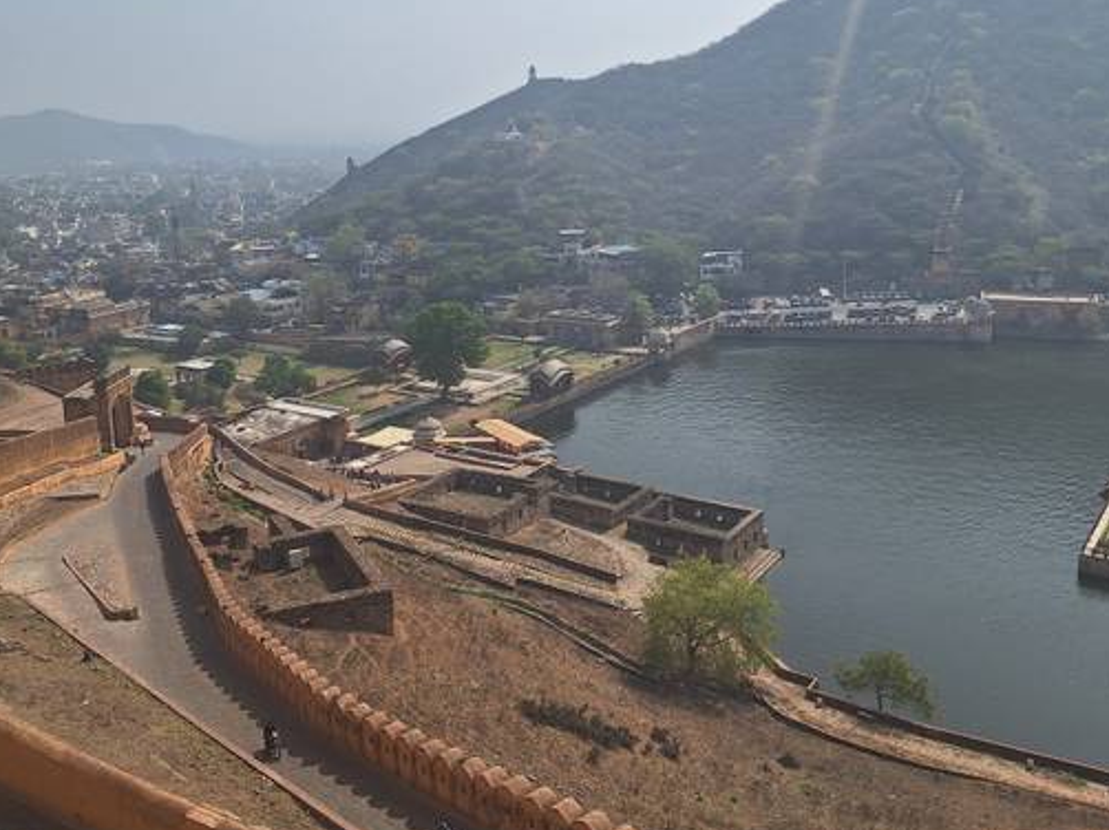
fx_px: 1057
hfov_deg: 55.3
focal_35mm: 33
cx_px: 504
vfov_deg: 42.5
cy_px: 294
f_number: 1.8
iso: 40
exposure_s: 1/4950
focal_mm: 5.54
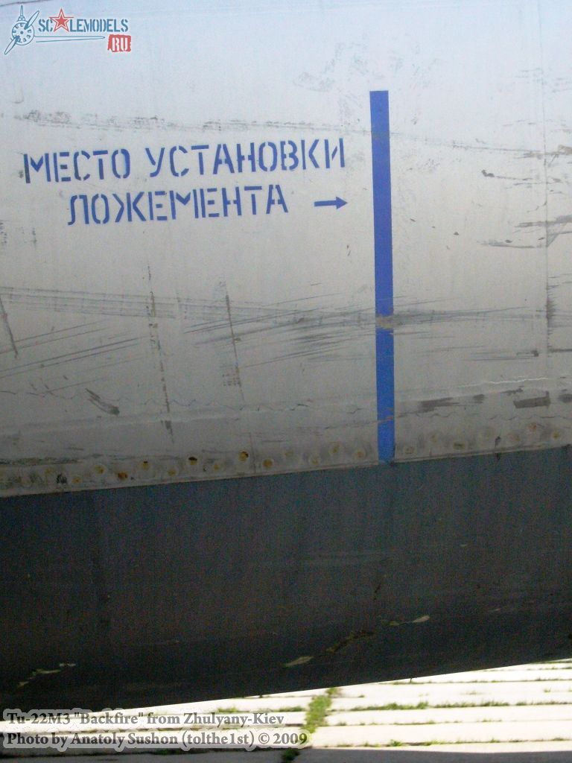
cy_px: 382
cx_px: 286
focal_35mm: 73
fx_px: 1608
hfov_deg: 20.2
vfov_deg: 26.7
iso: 400
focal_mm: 12
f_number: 9
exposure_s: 1/400
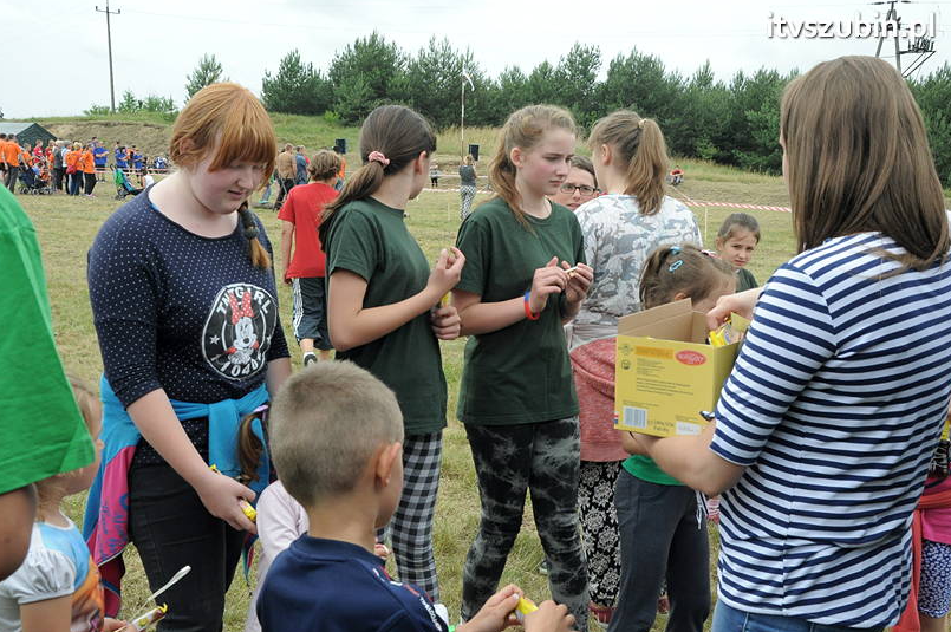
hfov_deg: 50.7
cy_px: 320
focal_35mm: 38
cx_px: 458
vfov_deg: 35.0
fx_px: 1003
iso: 800
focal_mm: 24
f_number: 10
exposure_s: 1/400
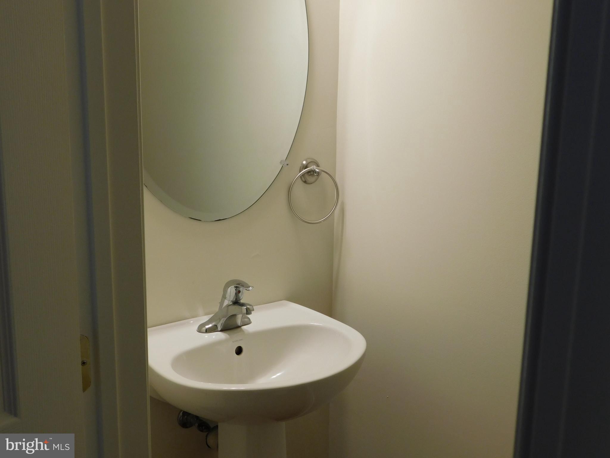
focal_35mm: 36
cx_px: 305
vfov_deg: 39.7
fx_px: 634
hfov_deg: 51.4
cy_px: 229
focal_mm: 6.3
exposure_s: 1/30
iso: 125
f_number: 3.5
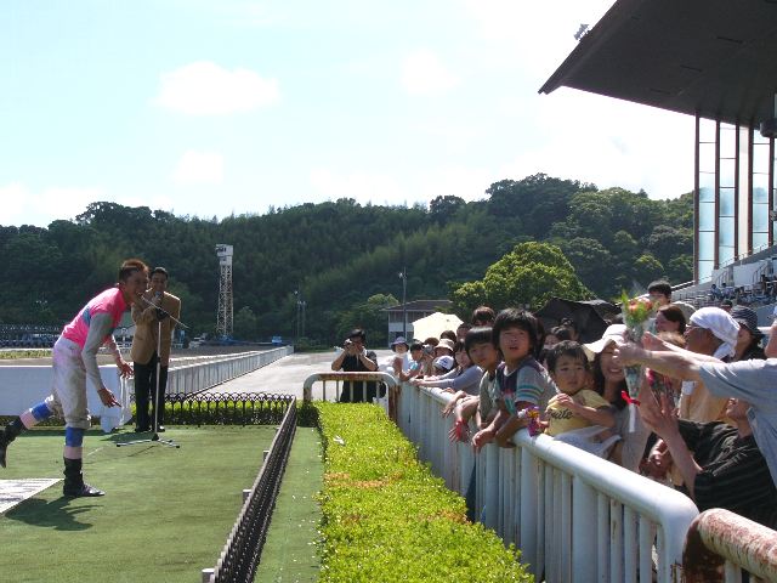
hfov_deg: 38.9
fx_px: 1100
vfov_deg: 29.7
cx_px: 388
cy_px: 292
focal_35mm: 49
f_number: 4
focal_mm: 8.1
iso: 50
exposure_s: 1/400
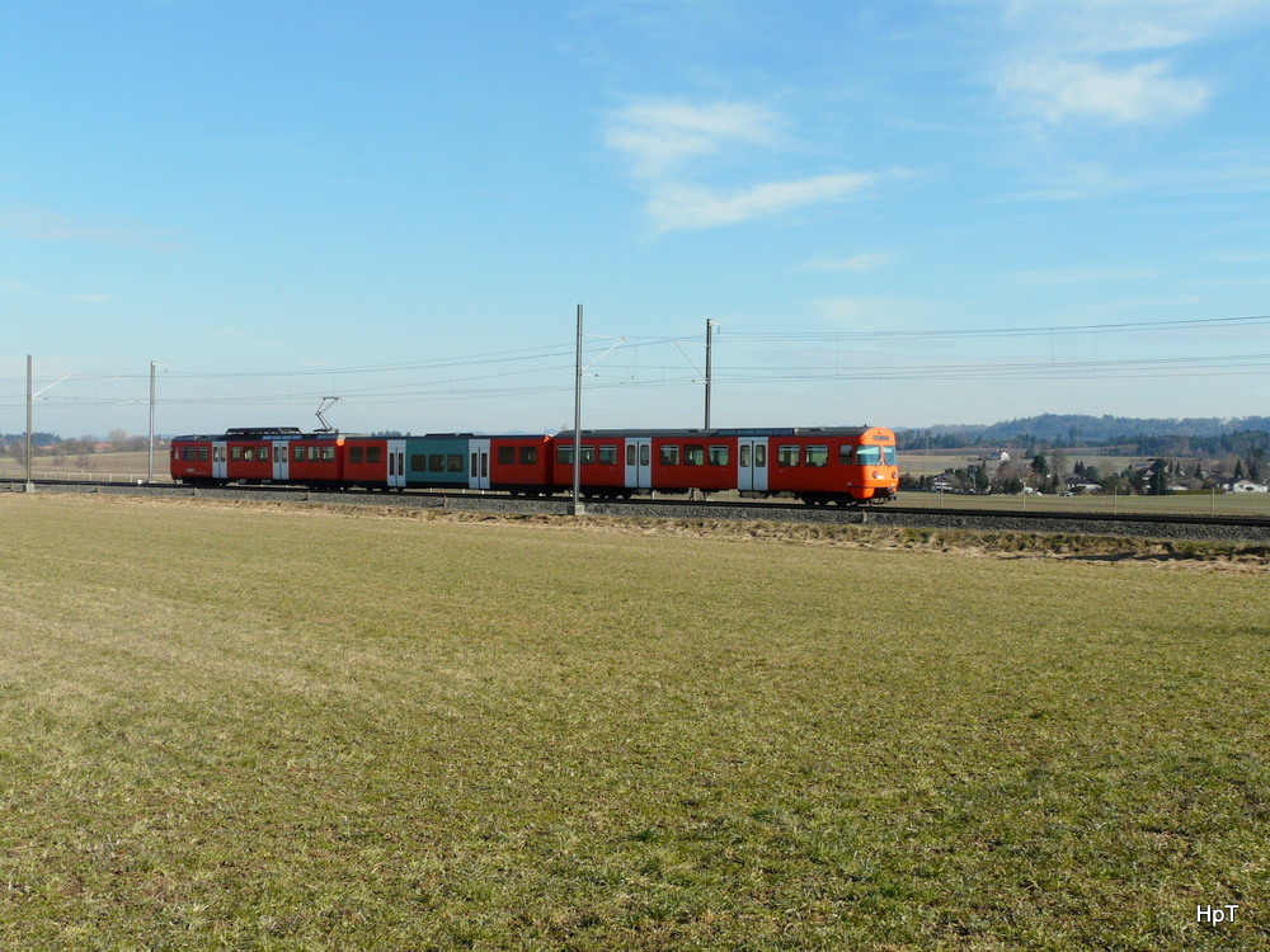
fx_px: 1468
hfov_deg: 46.8
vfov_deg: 36.0
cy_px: 476
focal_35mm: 40
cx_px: 635
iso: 100
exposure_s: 1/400
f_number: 5.6
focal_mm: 6.5
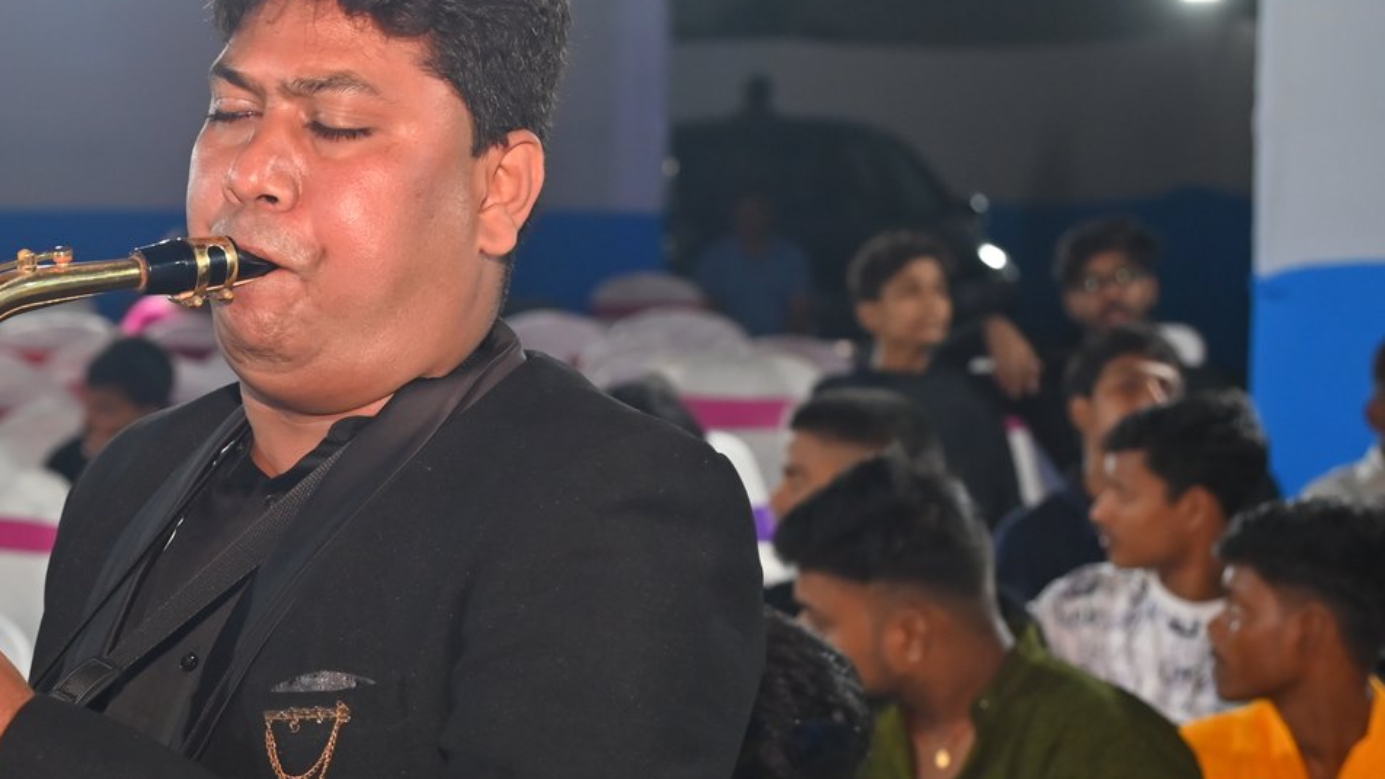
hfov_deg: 22.1
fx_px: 3488
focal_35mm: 95
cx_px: 244
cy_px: 585
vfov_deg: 12.7
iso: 1000
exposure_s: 1/160
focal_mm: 45
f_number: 4
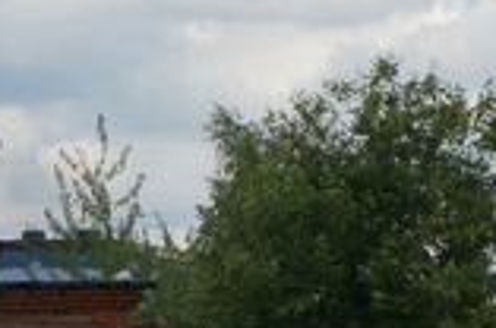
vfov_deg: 5.8
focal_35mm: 236
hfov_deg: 8.7
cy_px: 95
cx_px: 524
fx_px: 3241
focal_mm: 29
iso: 100
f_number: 9
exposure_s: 1/250
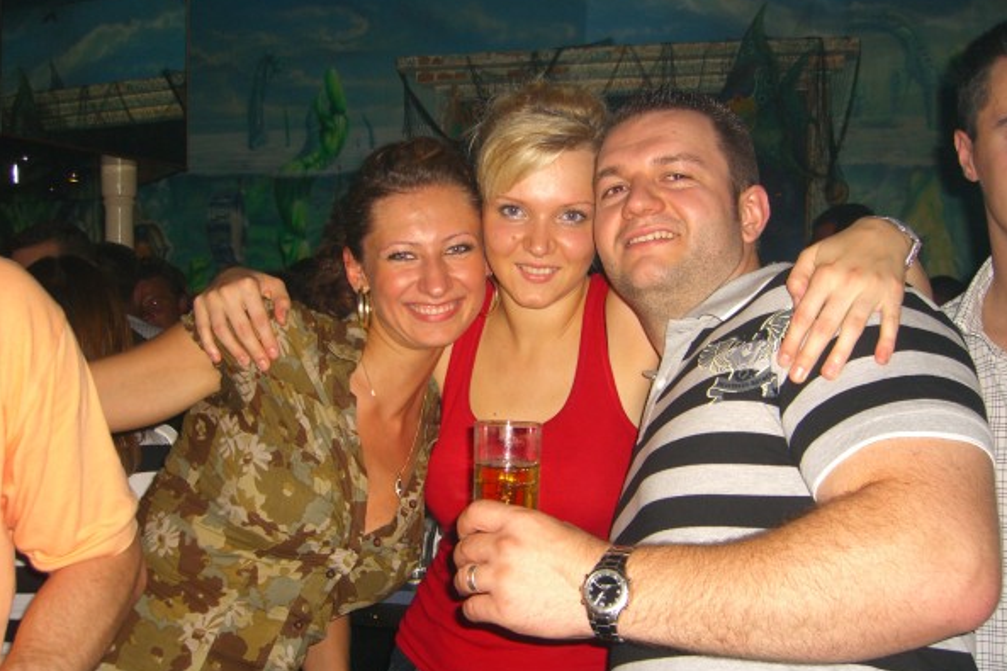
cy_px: 357
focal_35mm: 40
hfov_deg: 48.5
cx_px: 503
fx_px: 1119
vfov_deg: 33.4
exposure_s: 1/60
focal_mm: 7.9
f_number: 2.8
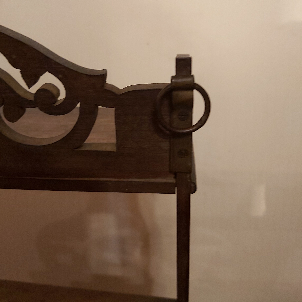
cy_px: 108
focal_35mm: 31
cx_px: 151
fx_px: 306
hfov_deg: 52.5
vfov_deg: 51.8
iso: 400
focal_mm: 3.92
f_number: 1.7
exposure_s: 1/33
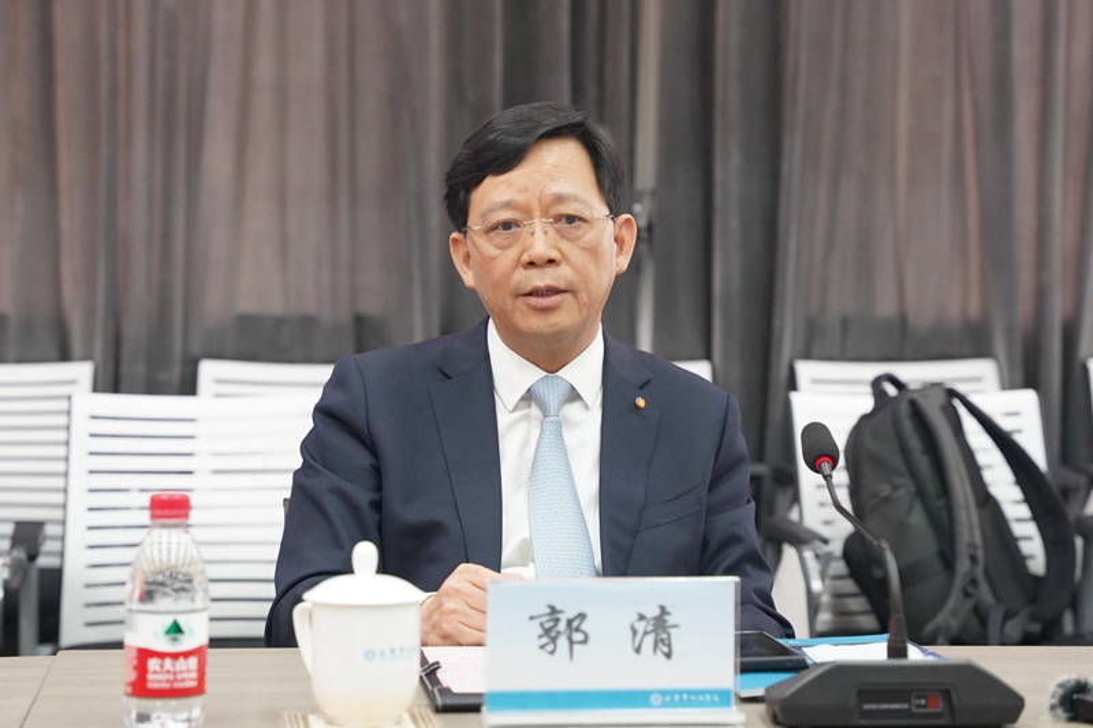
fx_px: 2125
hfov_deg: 28.8
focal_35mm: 70
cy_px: 364
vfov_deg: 19.4
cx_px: 546
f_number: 4
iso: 5000
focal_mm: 70
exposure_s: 1/160
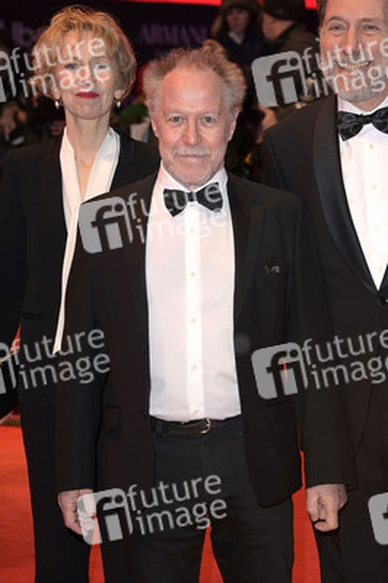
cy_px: 292
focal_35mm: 85
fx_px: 1376
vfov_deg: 23.9
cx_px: 194
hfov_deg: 16.0
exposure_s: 1/250
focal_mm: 85
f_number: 5
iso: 800
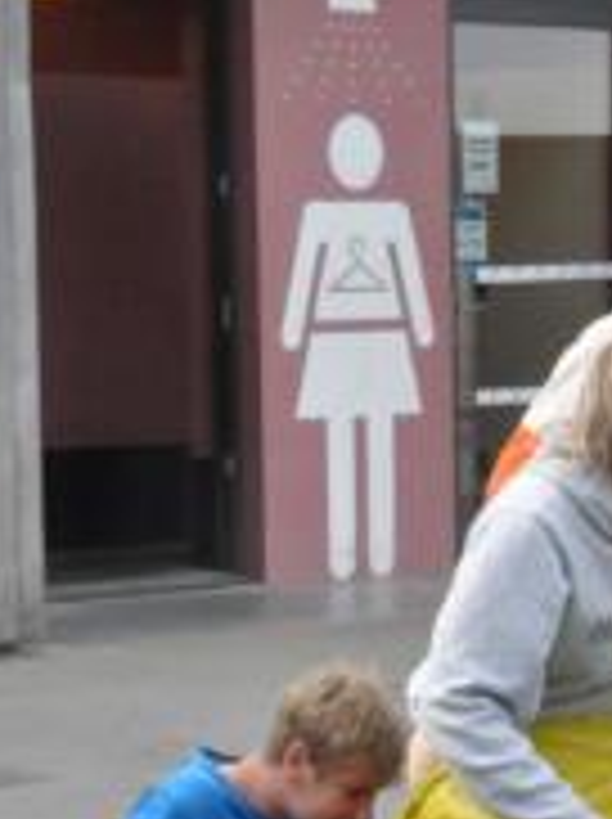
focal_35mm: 178
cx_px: 616
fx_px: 4213
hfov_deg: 8.3
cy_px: 594
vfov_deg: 11.1
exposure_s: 1/400
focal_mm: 45
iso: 3200
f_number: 20
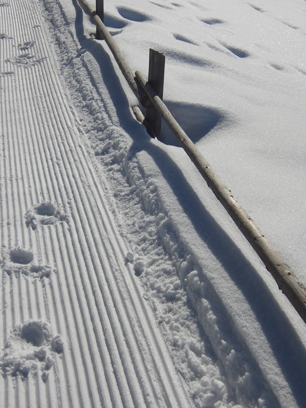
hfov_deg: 30.3
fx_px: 566
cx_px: 153
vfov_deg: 39.7
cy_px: 204
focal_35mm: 48
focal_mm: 8.4
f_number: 9.3
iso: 100
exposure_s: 1/800
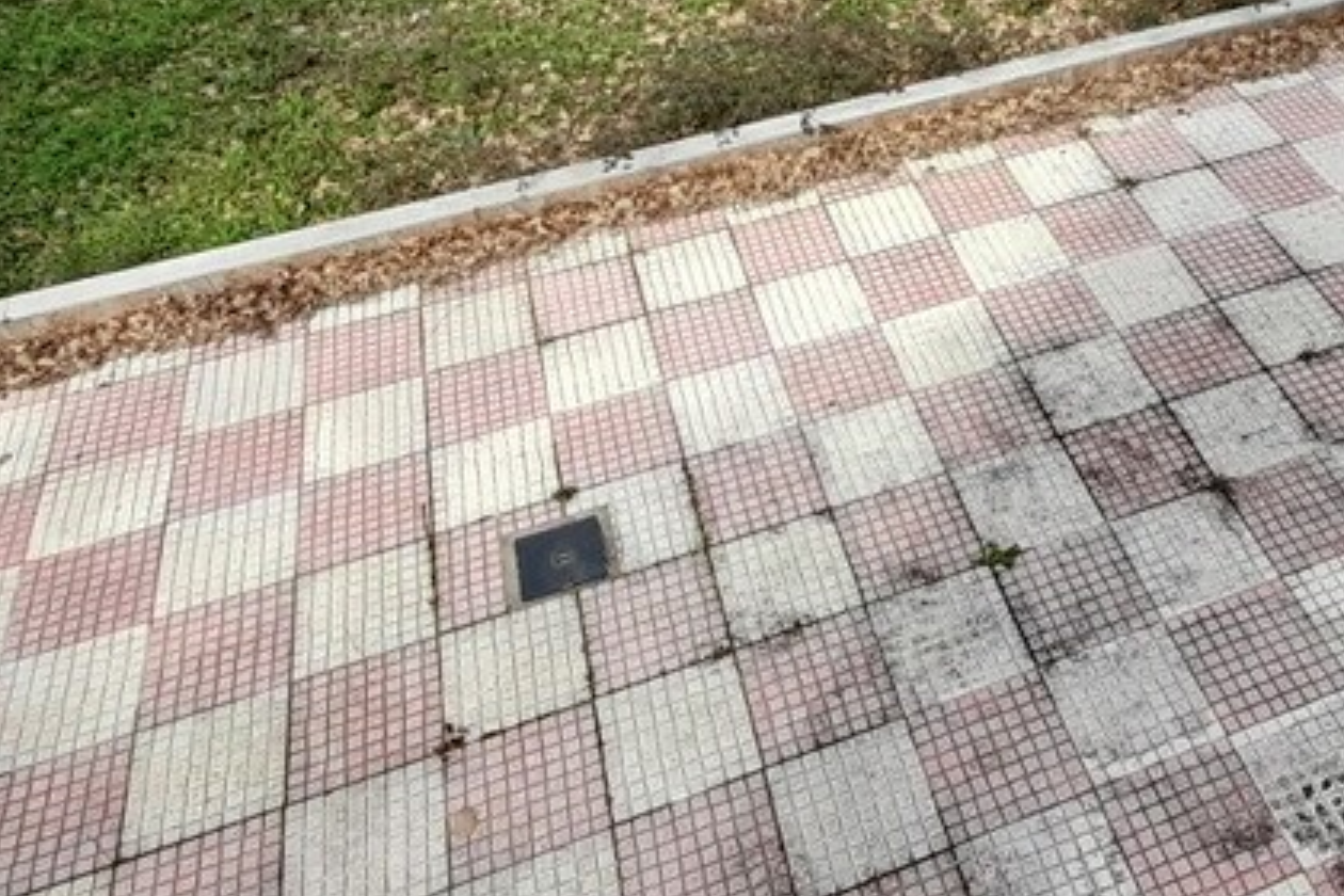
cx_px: 1043
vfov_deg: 39.1
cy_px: 240
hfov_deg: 54.0
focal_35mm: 33
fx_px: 1232
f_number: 2.2
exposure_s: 1/378
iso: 40
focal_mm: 1.42
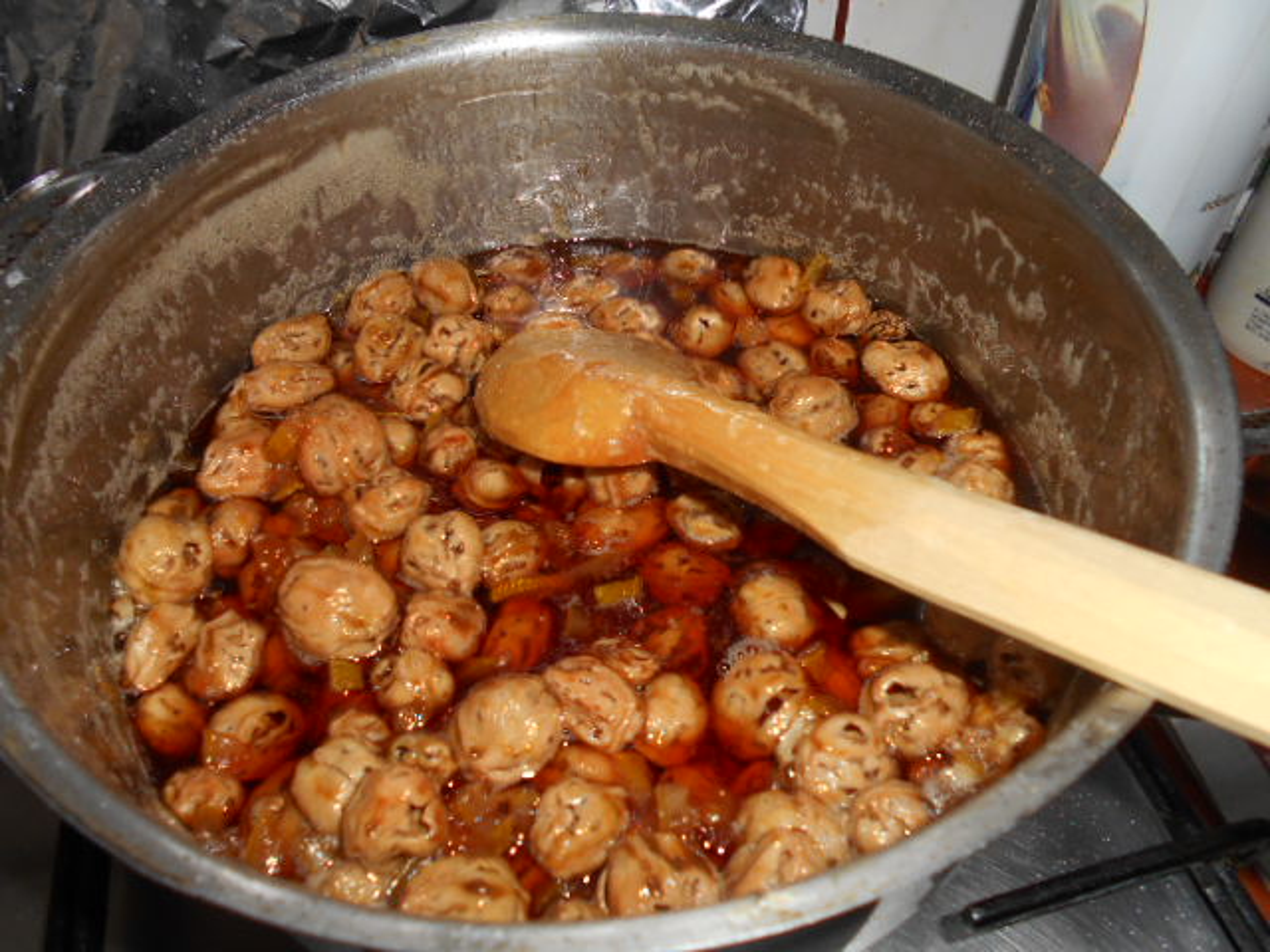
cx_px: 635
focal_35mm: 26
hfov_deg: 67.3
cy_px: 476
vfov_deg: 53.1
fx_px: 954
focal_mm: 4.6
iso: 80
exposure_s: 1/25
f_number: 3.2
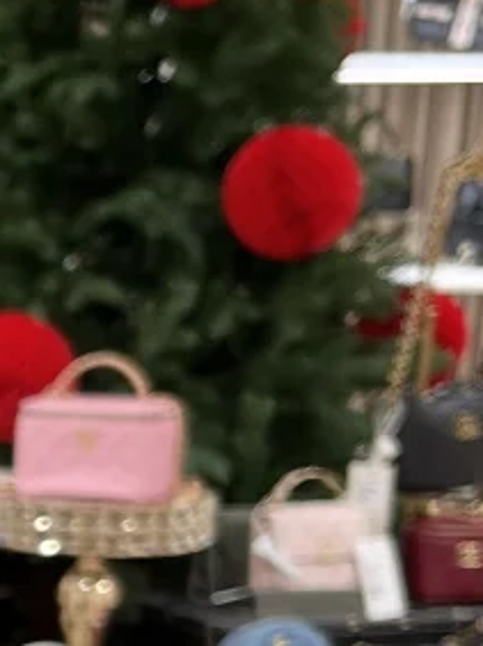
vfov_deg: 14.3
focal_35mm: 133
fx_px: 2478
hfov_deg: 10.1
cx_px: -543
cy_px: 793
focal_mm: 5.1
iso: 32
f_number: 1.6
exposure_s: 1/100
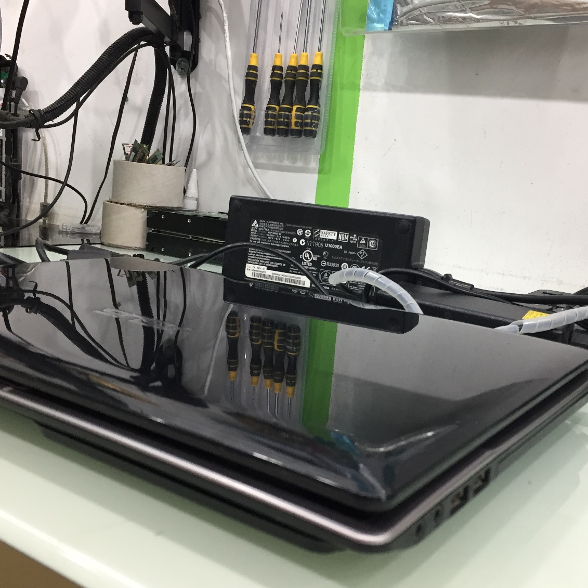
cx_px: 322
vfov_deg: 44.9
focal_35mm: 37
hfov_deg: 44.9
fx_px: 711
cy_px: 290
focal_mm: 4.15
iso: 125
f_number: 2.2
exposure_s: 1/33
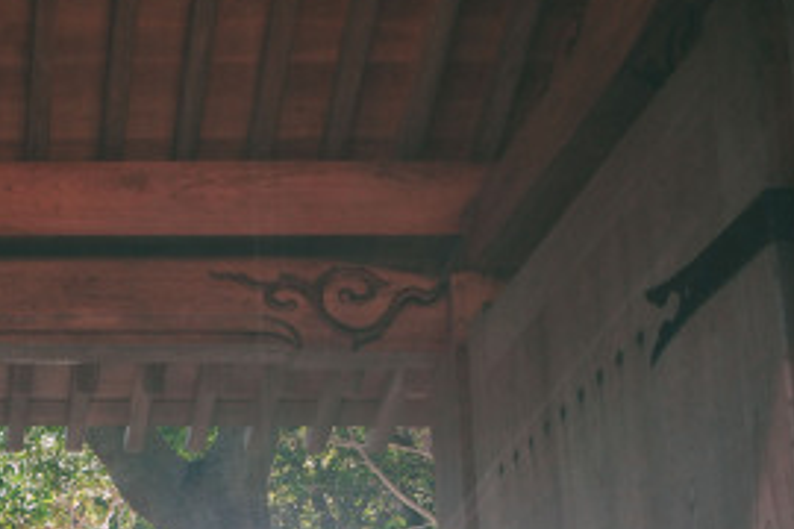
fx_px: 1566
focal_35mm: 71
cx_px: -129
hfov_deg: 25.8
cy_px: 739
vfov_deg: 17.6
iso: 800
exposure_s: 1/160
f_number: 3.2
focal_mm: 16
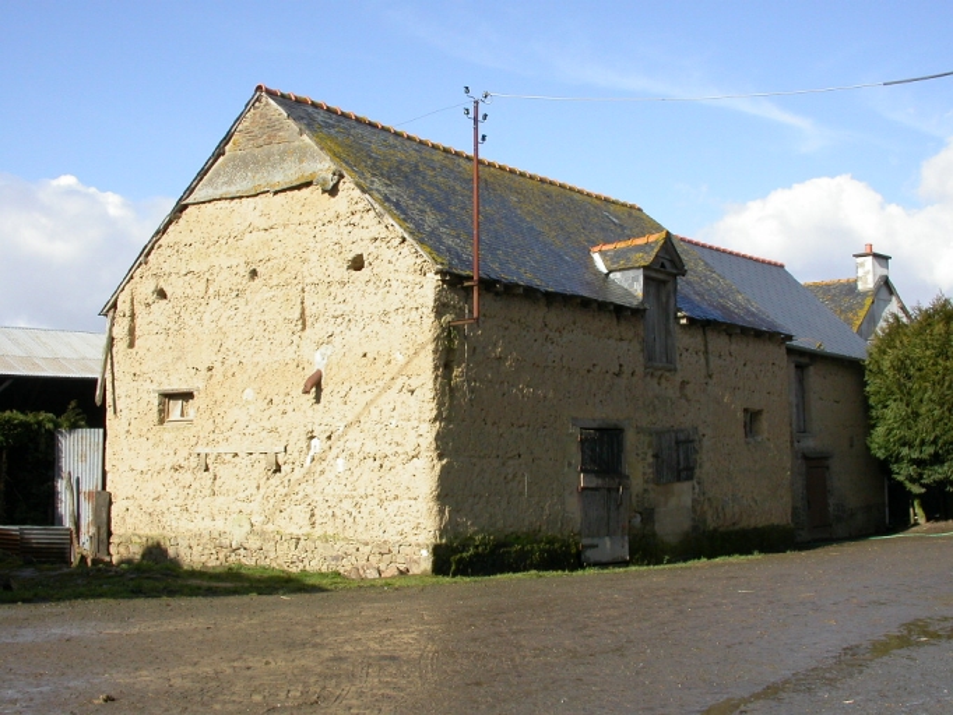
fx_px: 1212
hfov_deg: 42.9
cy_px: 358
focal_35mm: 44
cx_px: 476
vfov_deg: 32.9
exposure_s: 1/276
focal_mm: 9.1
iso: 100
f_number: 7
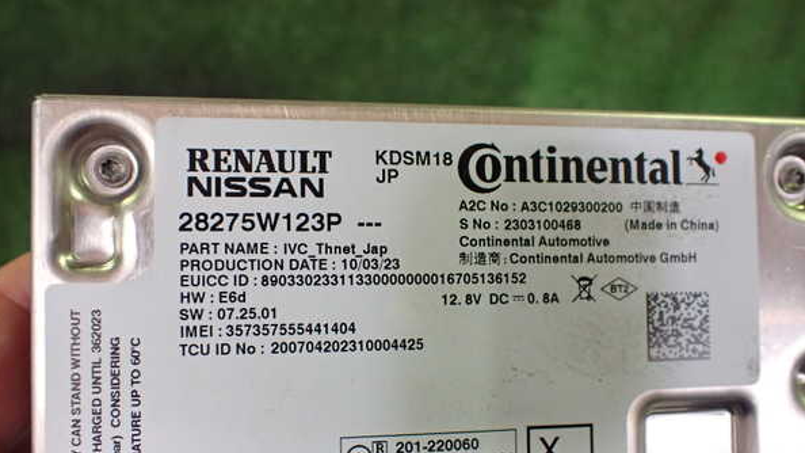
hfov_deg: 59.5
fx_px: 704
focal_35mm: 33
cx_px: 400
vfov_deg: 35.5
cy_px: 271
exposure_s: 1/125
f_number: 2.3
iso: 800
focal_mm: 5.4
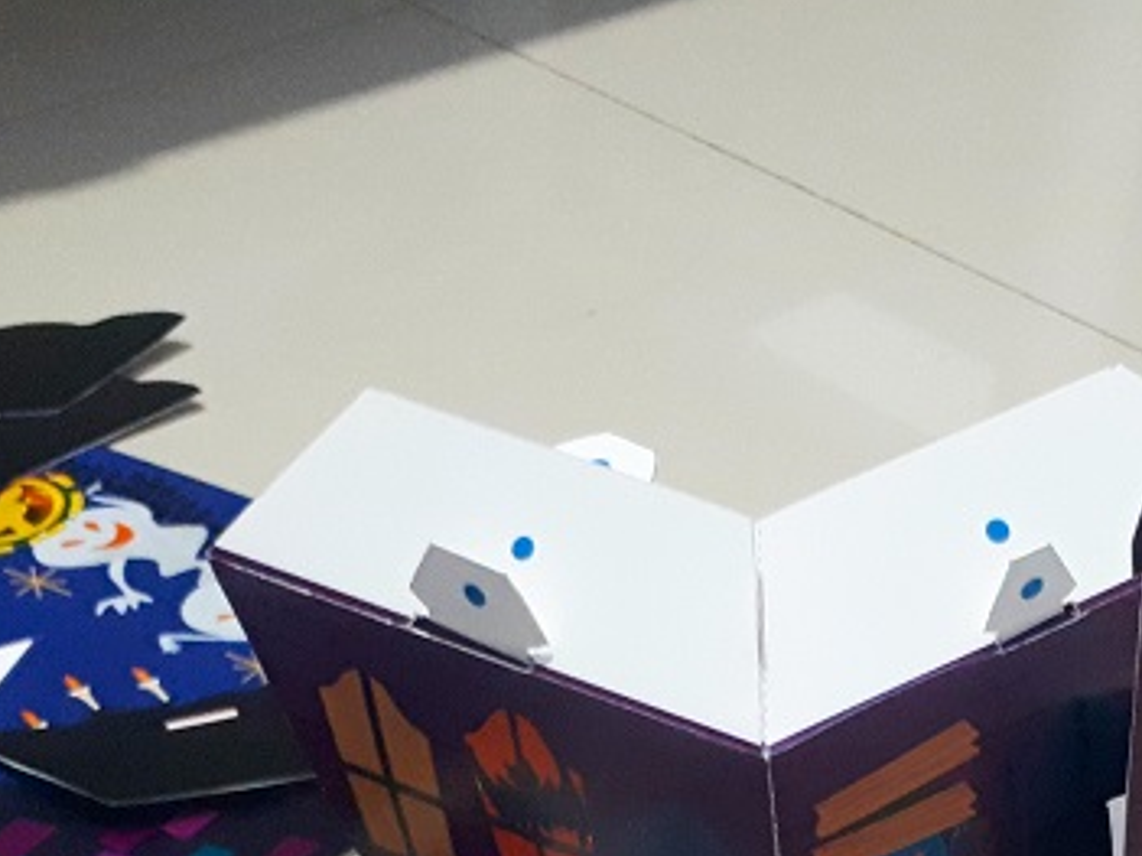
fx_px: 2539
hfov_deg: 25.0
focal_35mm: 77
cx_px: 898
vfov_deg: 17.6
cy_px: 1204
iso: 400
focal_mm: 3.6
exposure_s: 1/17
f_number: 1.9
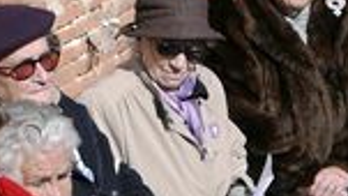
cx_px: 369
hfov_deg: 7.5
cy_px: 113
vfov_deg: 4.2
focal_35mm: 288
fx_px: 2658
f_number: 2.6
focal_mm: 19.9
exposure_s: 1/3200
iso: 100
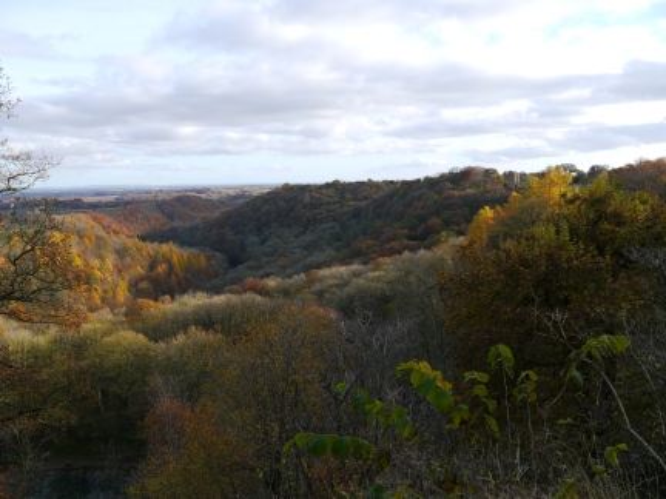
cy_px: 250
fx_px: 539
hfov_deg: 63.4
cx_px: 333
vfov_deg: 49.7
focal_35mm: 28
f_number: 5.6
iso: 160
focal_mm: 14
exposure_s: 1/250
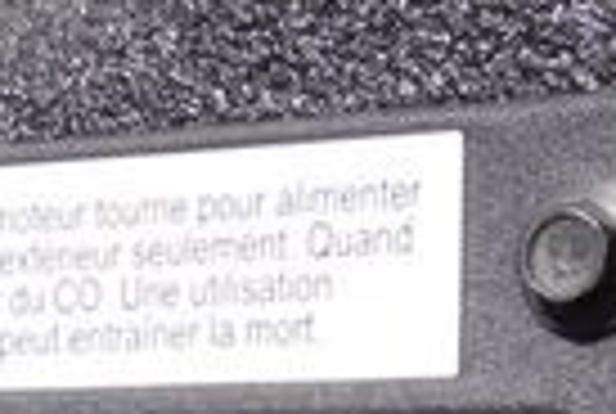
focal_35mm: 179
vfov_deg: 6.9
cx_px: -189
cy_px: 1264
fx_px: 3070
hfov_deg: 11.2
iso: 100
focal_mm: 16
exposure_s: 1/125
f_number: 9
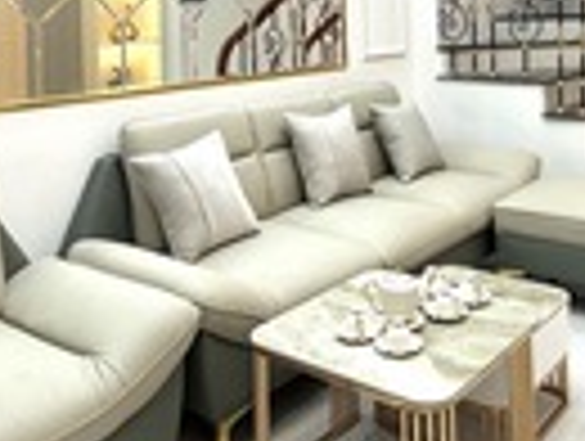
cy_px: 4
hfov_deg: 43.4
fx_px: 728
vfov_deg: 31.3
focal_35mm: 43
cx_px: 369
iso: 125
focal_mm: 2.22
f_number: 2.2
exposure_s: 1/100
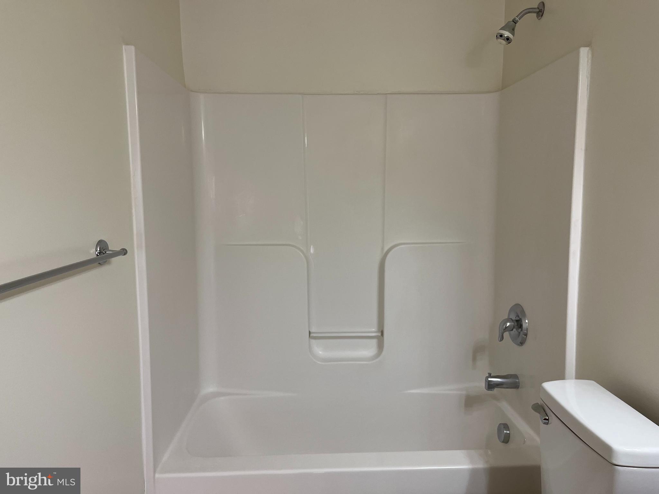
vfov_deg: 53.1
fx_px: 495
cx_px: 330
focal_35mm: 26
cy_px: 247
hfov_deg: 67.3
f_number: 1.6
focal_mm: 5.1
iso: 125
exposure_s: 1/120
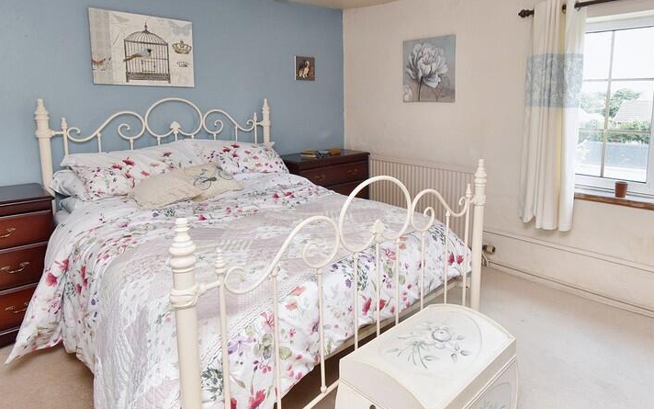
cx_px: 384
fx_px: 392
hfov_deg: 79.0
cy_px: 155
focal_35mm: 22
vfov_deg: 54.5
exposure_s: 1/60
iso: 800
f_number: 7.1
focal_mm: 10
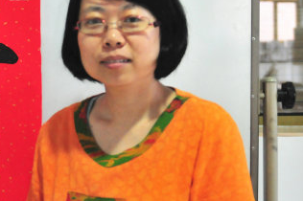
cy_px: 71
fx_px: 800
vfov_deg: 14.3
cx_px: 25
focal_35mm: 95
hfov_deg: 21.0
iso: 1600
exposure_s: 1/320
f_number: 2.8
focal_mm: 29
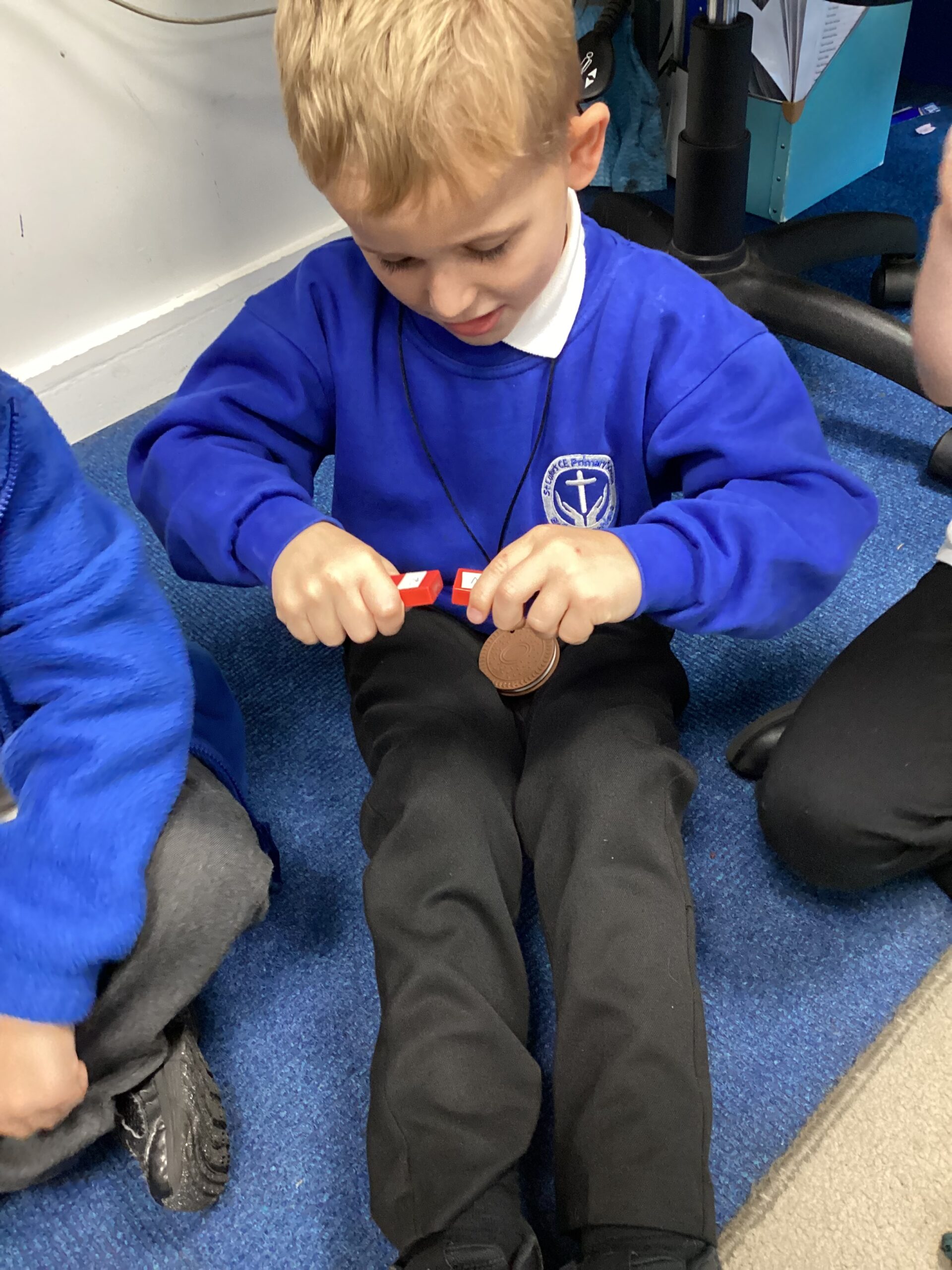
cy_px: 635
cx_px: 476
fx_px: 1137
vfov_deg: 58.4
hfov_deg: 45.4
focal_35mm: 31
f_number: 2.4
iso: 320
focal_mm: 3.3
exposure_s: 1/33
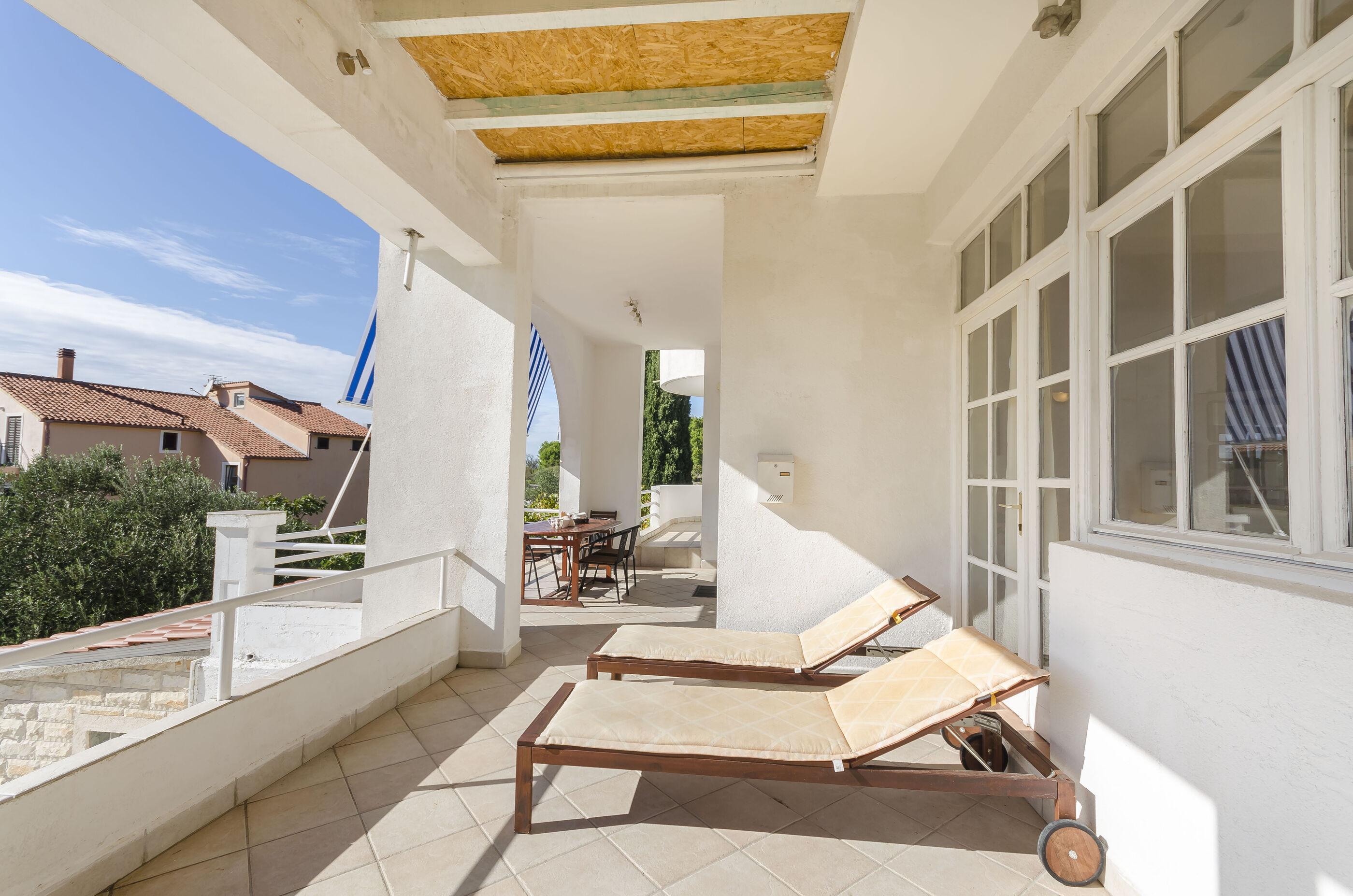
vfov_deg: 77.1
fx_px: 563
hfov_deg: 100.5
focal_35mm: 15
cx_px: 676
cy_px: 448
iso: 100
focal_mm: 10
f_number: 9
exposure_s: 1/250
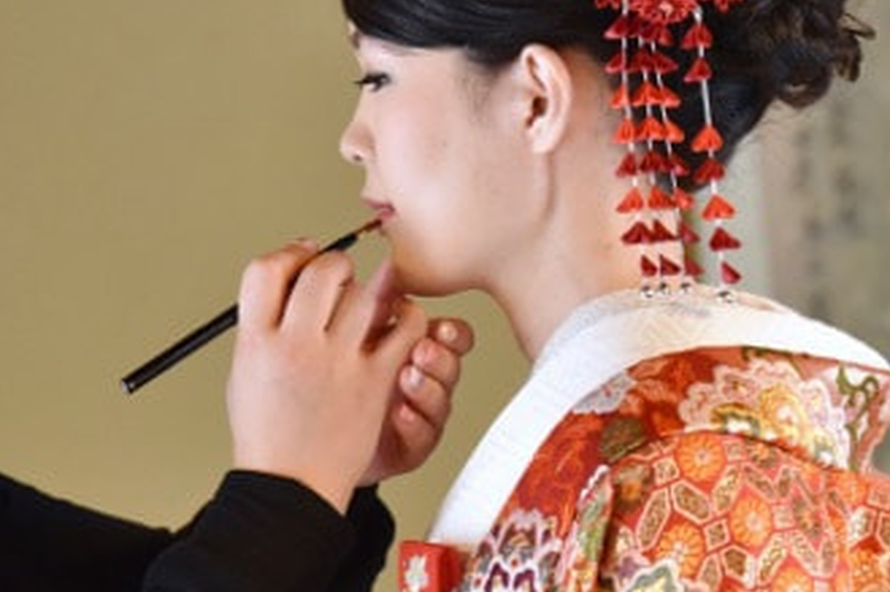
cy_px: 326
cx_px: 936
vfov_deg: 3.1
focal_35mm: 444
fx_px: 10971
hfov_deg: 4.6
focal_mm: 200
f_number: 5
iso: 4000
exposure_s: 1/160
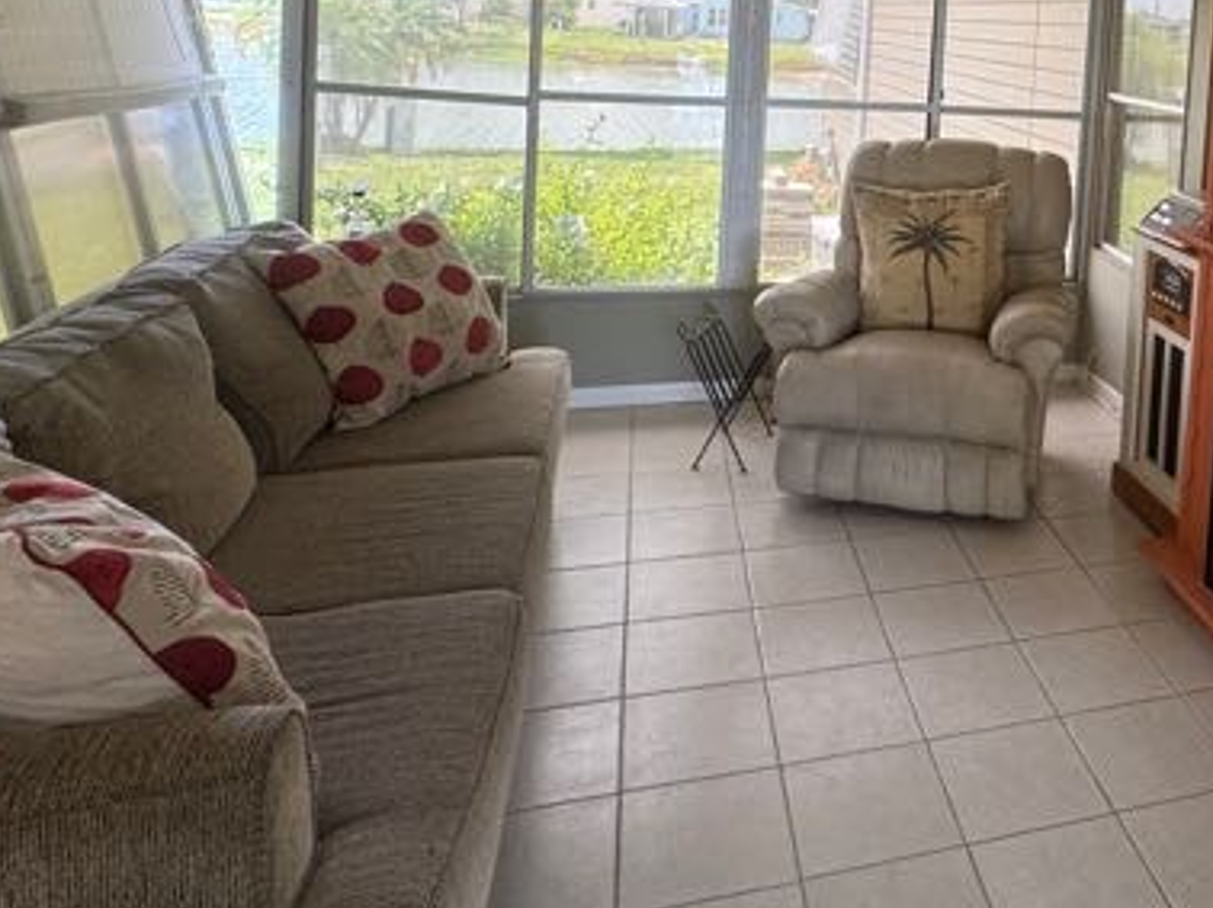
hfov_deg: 52.8
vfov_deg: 41.8
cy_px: 91
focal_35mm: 31
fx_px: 1086
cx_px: 1043
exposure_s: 1/99
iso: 80
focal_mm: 2.22
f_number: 2.2
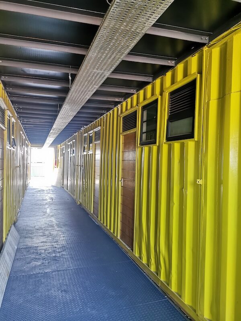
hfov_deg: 51.4
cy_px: 160
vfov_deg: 65.3
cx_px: 120
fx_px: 251
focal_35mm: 27
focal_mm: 5.56
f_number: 1.6
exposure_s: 1/100
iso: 320
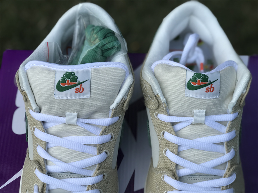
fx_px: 425
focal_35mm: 57
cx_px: 129
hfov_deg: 33.8
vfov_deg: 25.7
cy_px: 96
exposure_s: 1/161
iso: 20
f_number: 2.8
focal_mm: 6.6
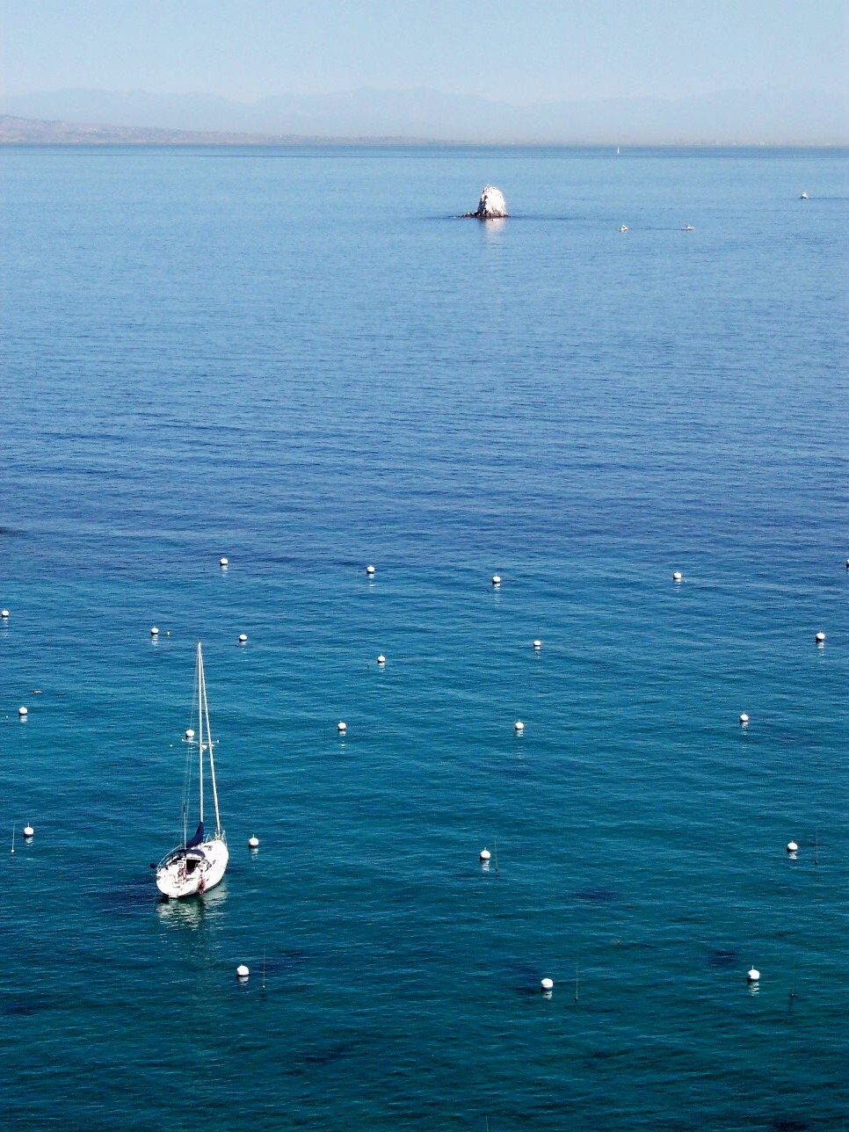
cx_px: 424
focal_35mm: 101
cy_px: 566
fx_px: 3303
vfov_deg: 19.4
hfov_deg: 14.6
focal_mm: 21.3
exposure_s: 1/350
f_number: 8
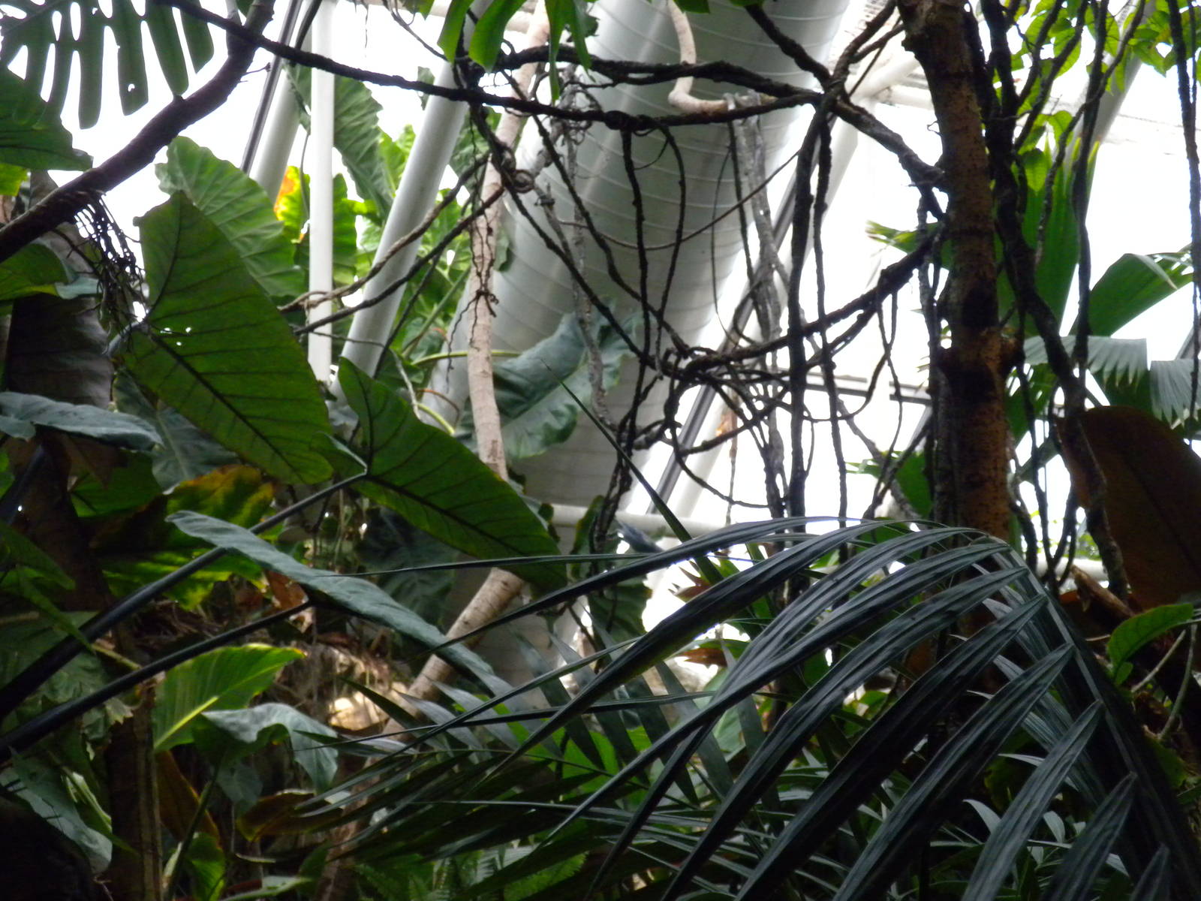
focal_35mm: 72
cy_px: 450
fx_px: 2498
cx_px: 600
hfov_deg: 27.0
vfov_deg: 20.4
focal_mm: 12.7
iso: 400
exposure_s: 1/199
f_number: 5
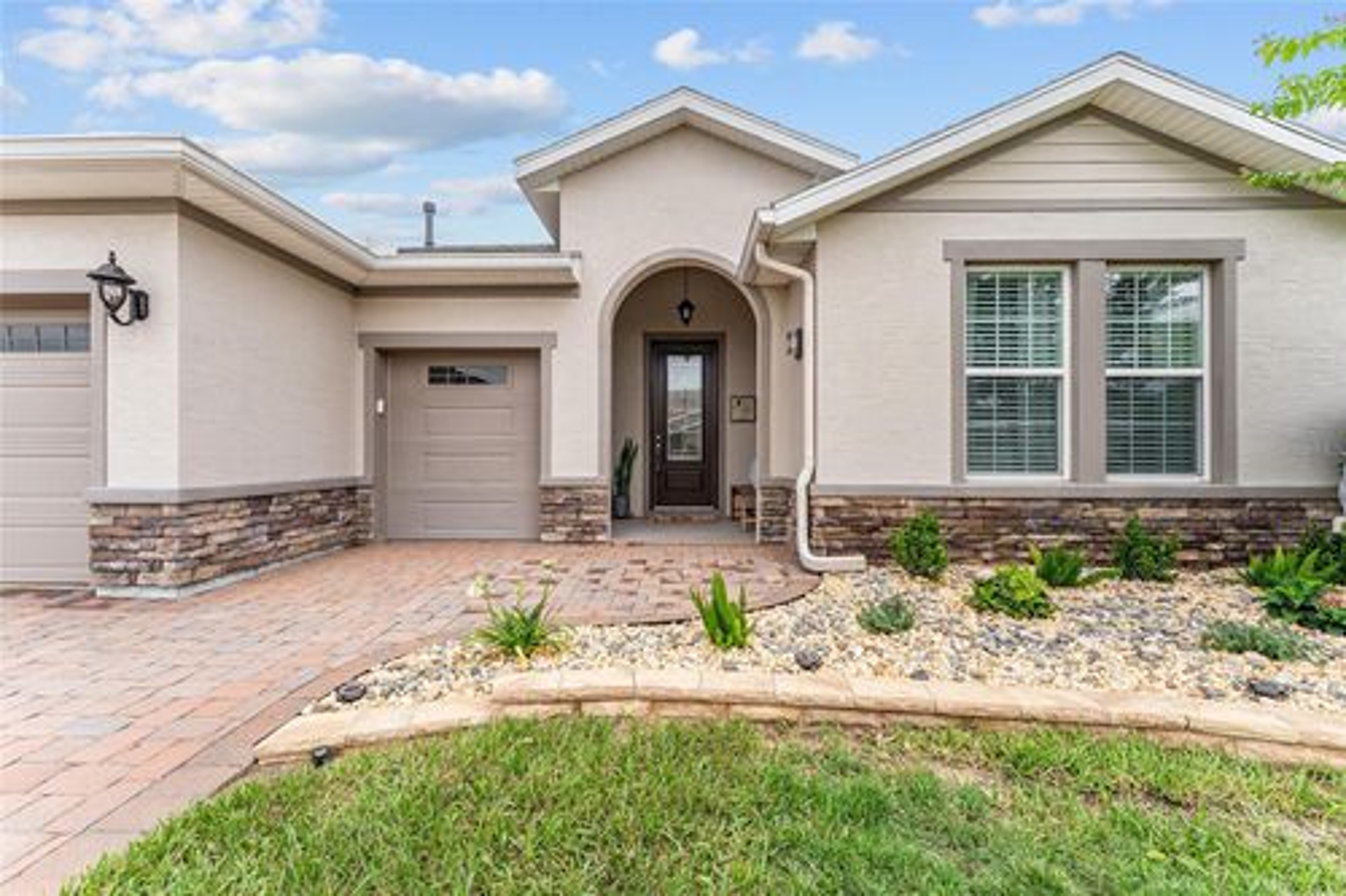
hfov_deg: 104.3
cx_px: 673
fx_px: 523
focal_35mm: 14
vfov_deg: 81.2
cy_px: 448
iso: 400
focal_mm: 14
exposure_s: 1/160
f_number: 7.1
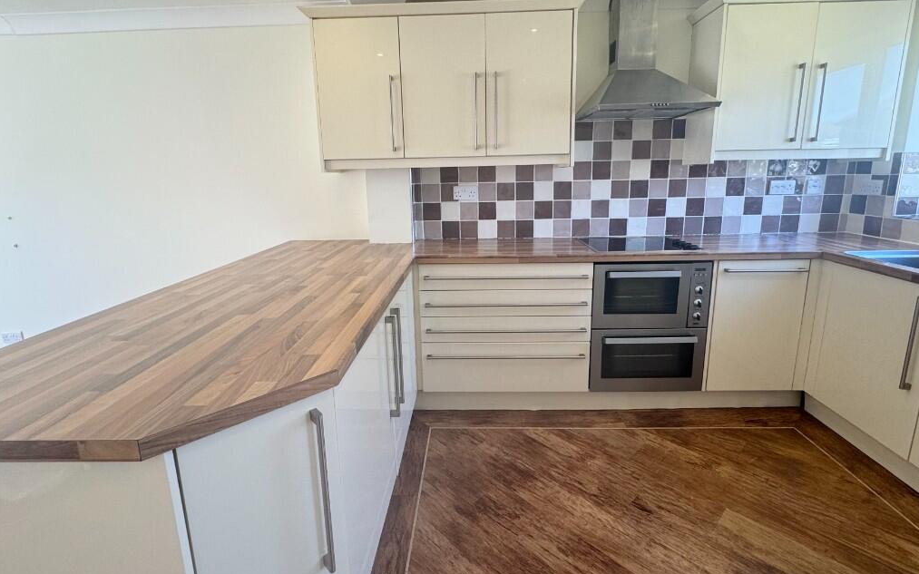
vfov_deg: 74.6
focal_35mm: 15
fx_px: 376
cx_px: 462
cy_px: 259
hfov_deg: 101.5
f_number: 2.2
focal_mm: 2.22
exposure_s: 1/100
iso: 125
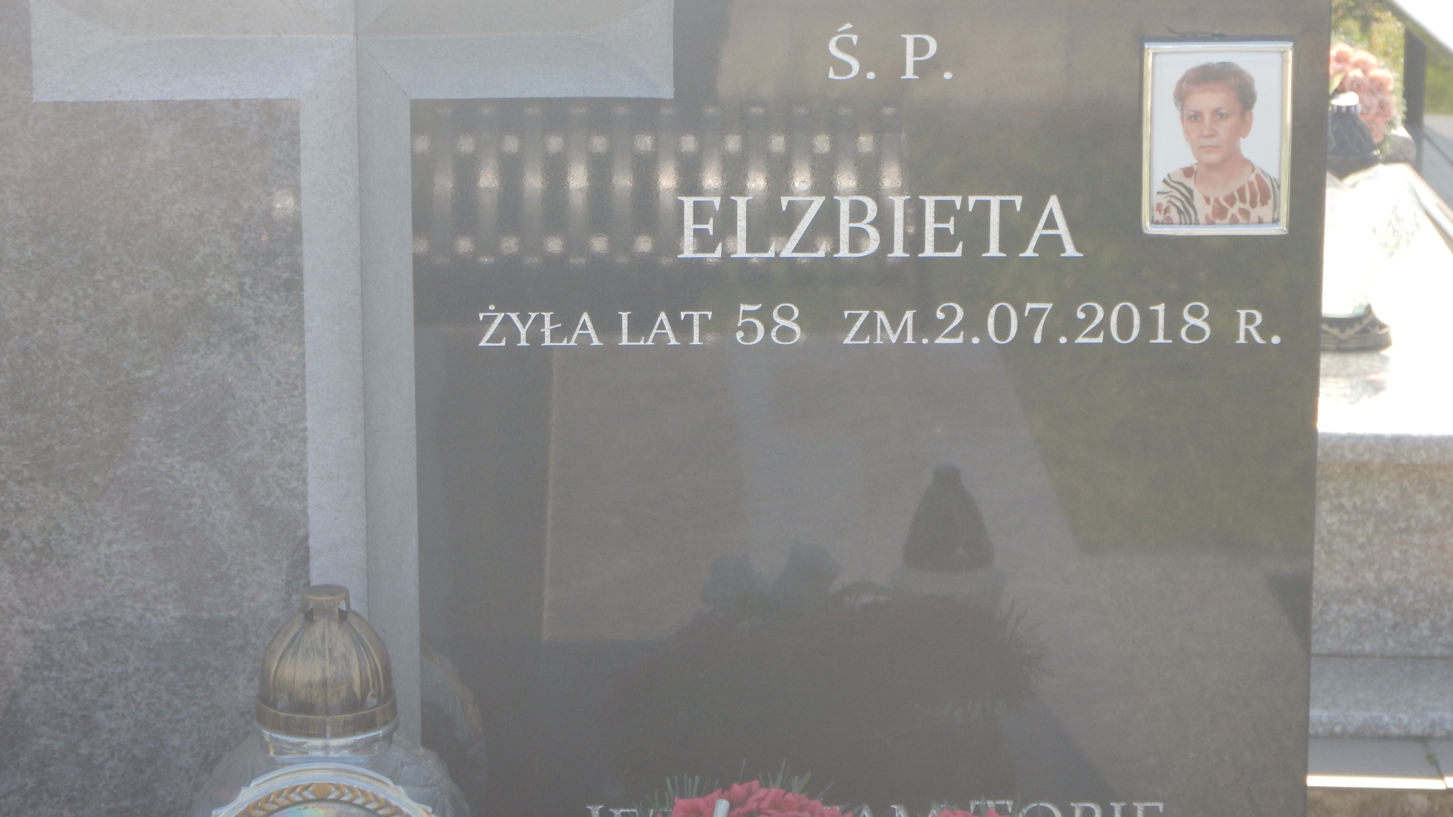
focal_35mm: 101
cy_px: 280
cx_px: 724
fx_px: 3891
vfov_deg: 12.0
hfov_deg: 21.2
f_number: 4.7
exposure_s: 1/200
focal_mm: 16.6
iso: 125
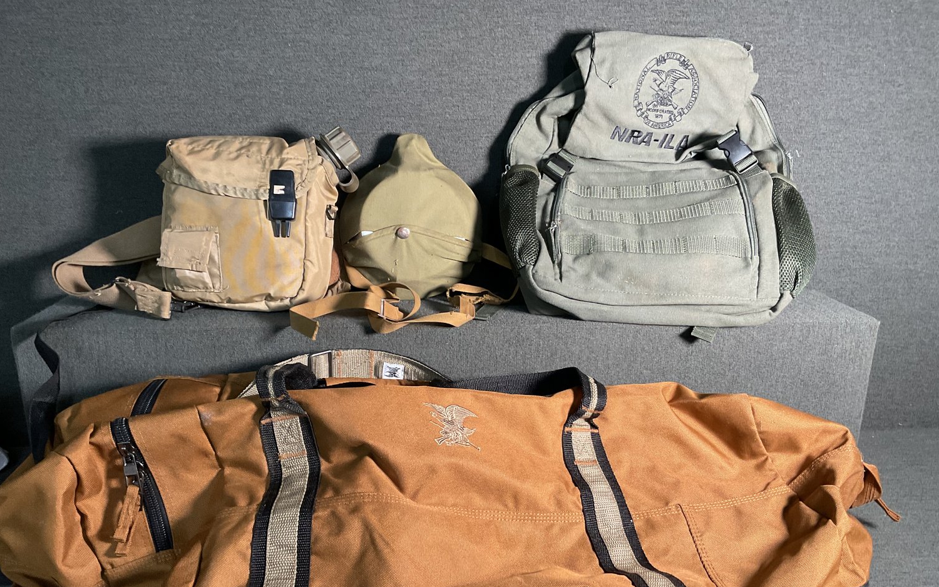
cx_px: 472
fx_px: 793
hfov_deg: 61.2
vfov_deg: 40.5
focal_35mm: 31
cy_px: 334
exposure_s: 1/60
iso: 100
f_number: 1.8
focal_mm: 3
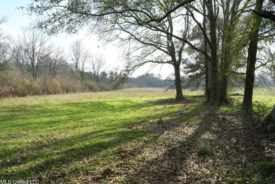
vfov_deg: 51.3
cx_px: 143
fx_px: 191
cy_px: 95
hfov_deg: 71.5
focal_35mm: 25
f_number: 11
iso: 320
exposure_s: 1/125
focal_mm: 24
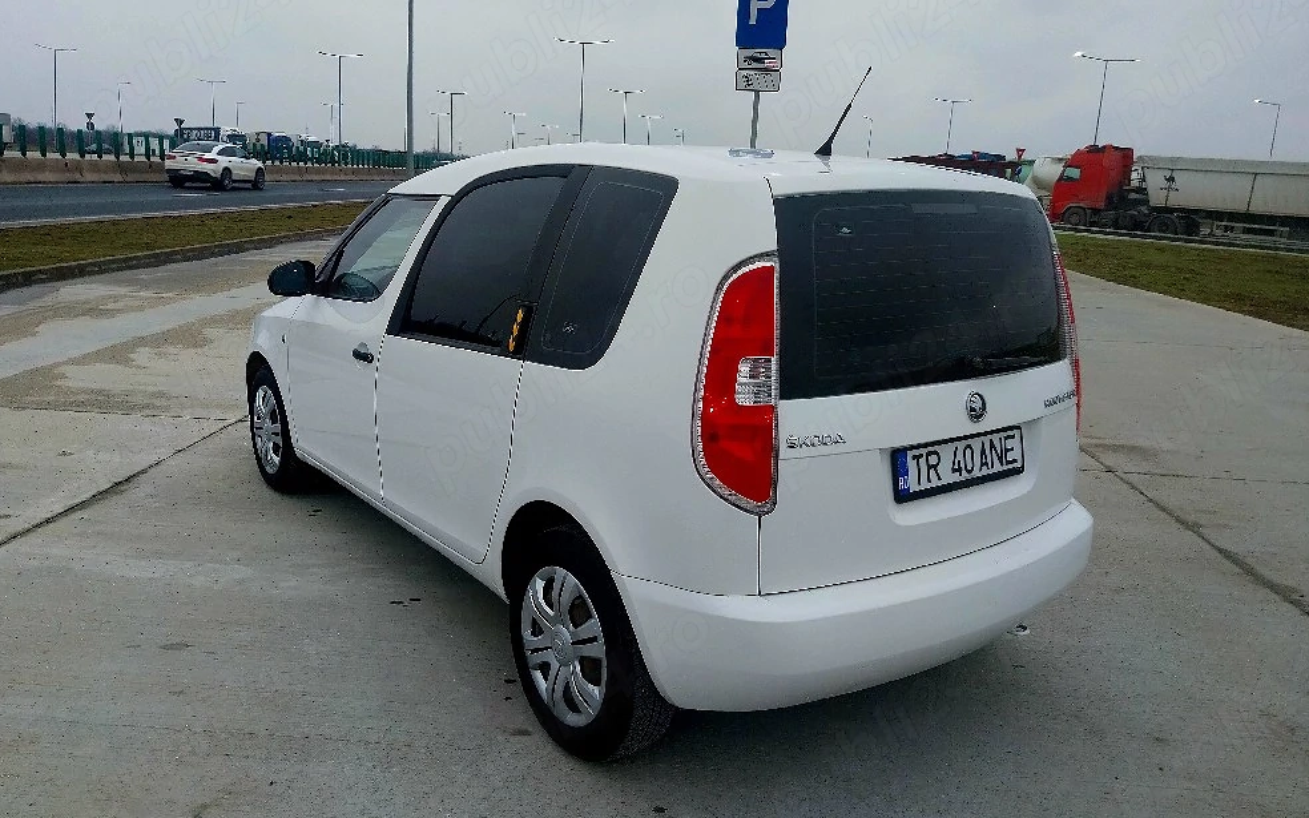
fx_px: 999
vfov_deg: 44.5
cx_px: 654
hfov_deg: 66.5
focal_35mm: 28
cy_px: 382
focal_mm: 4
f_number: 1.8
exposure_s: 1/263
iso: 25
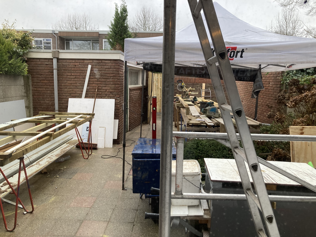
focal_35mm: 28
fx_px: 256
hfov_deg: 63.4
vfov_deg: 49.7
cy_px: 118
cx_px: 158
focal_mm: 3.99
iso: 80
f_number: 1.8
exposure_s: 1/121
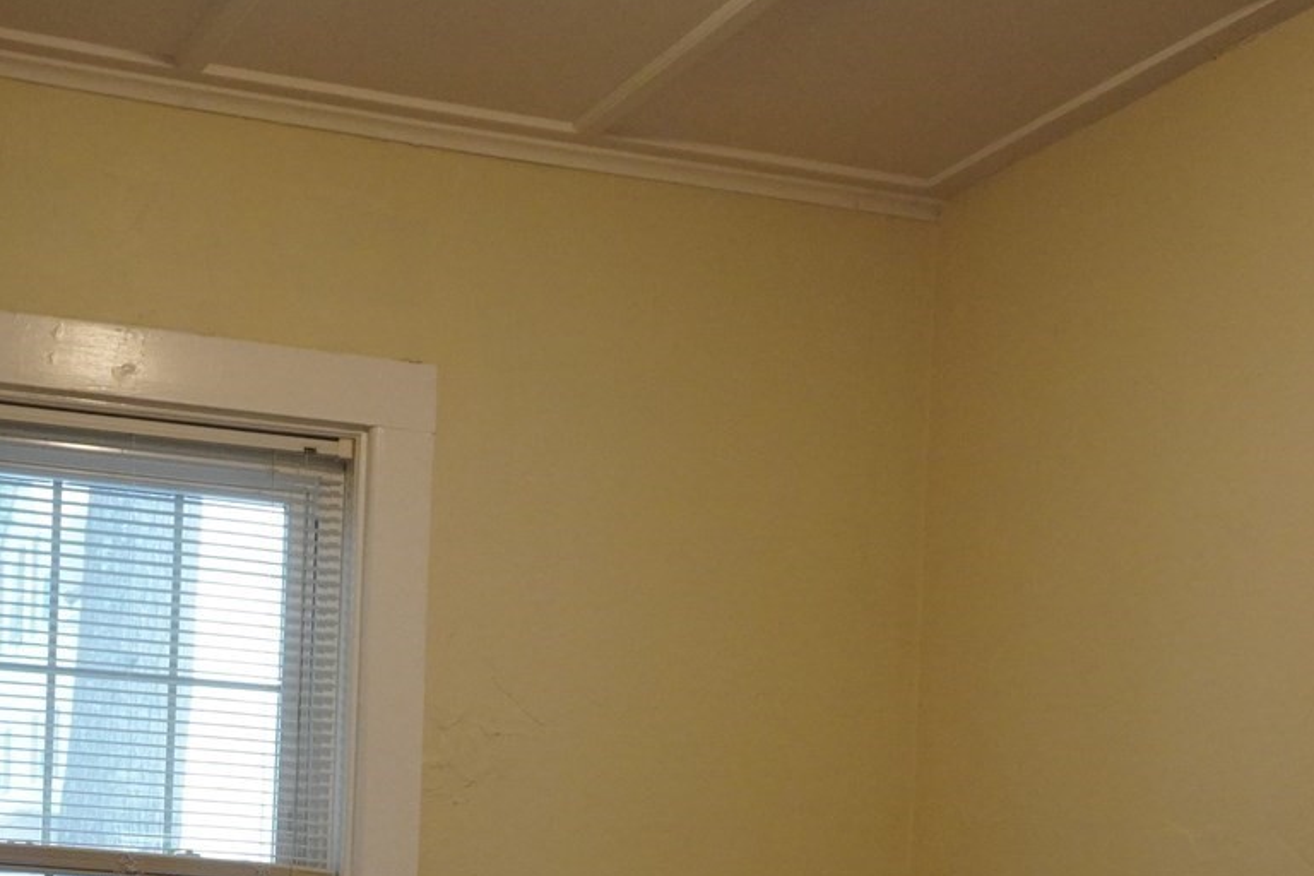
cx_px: 340
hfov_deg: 30.9
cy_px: 1122
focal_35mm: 64
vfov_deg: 19.6
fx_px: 2336
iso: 1600
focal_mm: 16
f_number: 4
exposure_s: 1/160
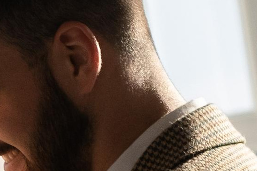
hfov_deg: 5.2
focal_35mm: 393
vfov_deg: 3.4
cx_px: -129
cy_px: 533
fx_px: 2805
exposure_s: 1/2000
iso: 320
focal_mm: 35
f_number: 2
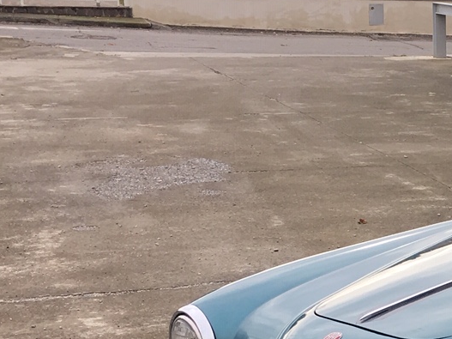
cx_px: 712
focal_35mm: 111
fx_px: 1449
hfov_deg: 16.0
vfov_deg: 13.2
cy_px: 324
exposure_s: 1/503
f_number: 2.2
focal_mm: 4.15
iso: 25
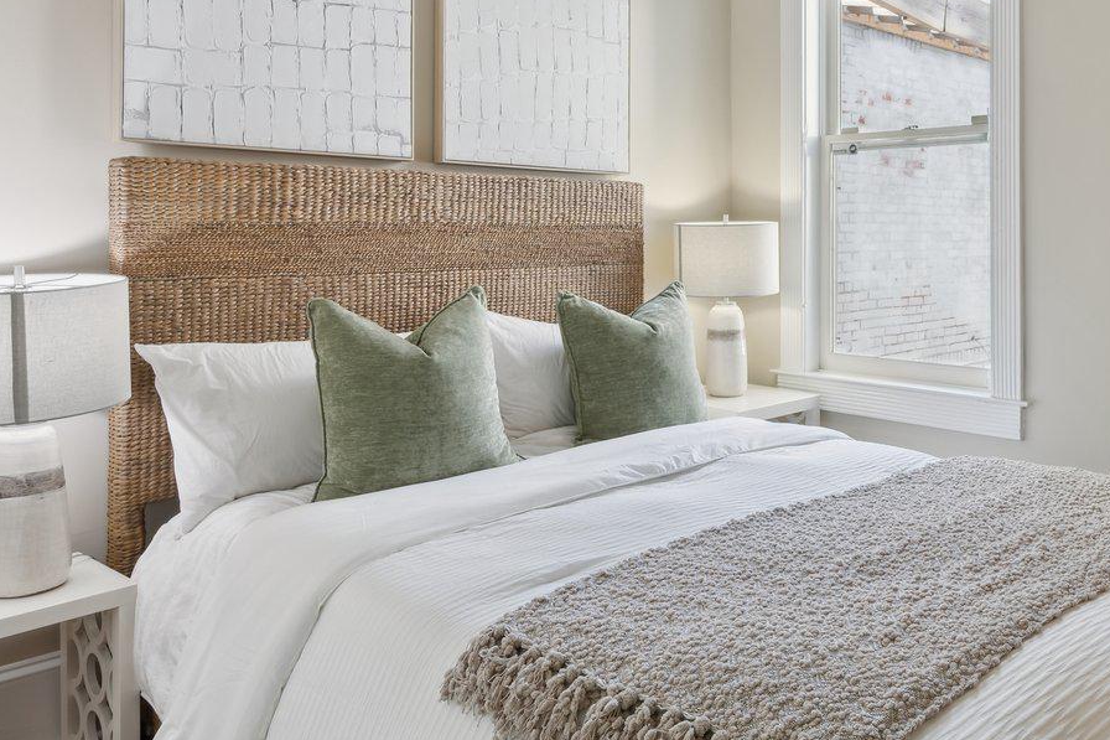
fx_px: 986
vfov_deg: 40.5
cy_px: 240
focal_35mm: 32
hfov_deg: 57.0
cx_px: 768
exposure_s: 1/5
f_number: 7.1
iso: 100
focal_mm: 14
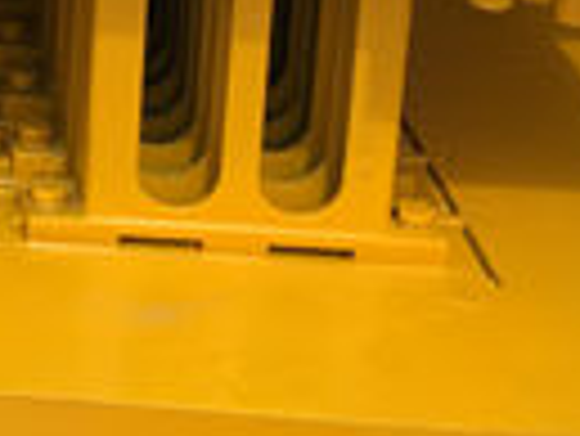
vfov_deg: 11.3
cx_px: -468
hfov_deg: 14.5
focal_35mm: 119
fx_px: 1996
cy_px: -425
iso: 25
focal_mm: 4.15
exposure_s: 1/1374
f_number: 2.2
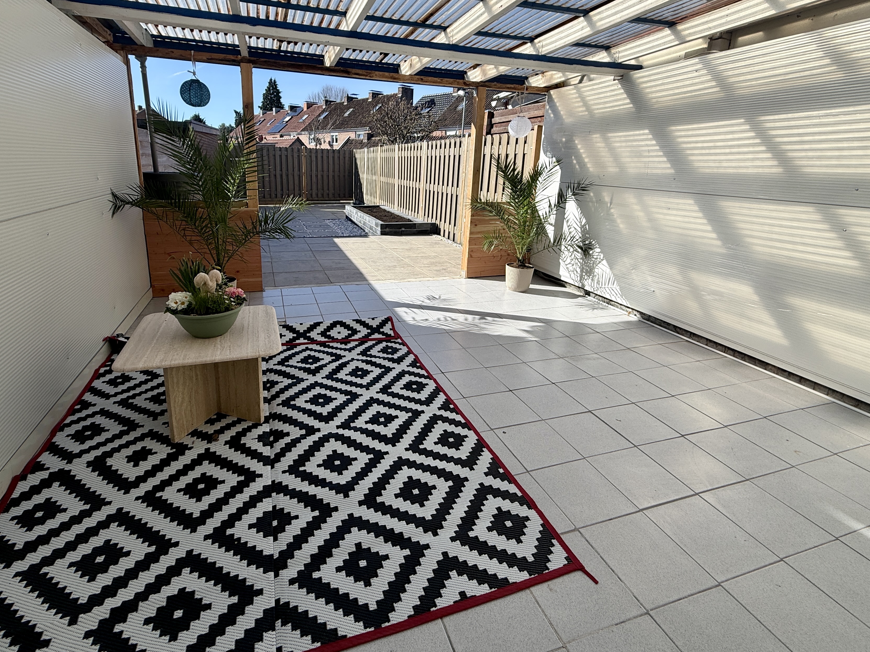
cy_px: 263
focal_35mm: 17
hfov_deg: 90.8
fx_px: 427
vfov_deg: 74.0
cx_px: 398
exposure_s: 1/770
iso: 25
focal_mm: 2.22
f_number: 2.2
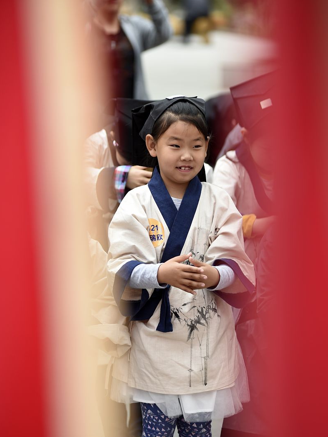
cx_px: 164
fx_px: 1858
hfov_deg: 10.1
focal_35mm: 147
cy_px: 228
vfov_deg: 13.4
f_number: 4
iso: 200
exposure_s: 1/200
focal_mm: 135
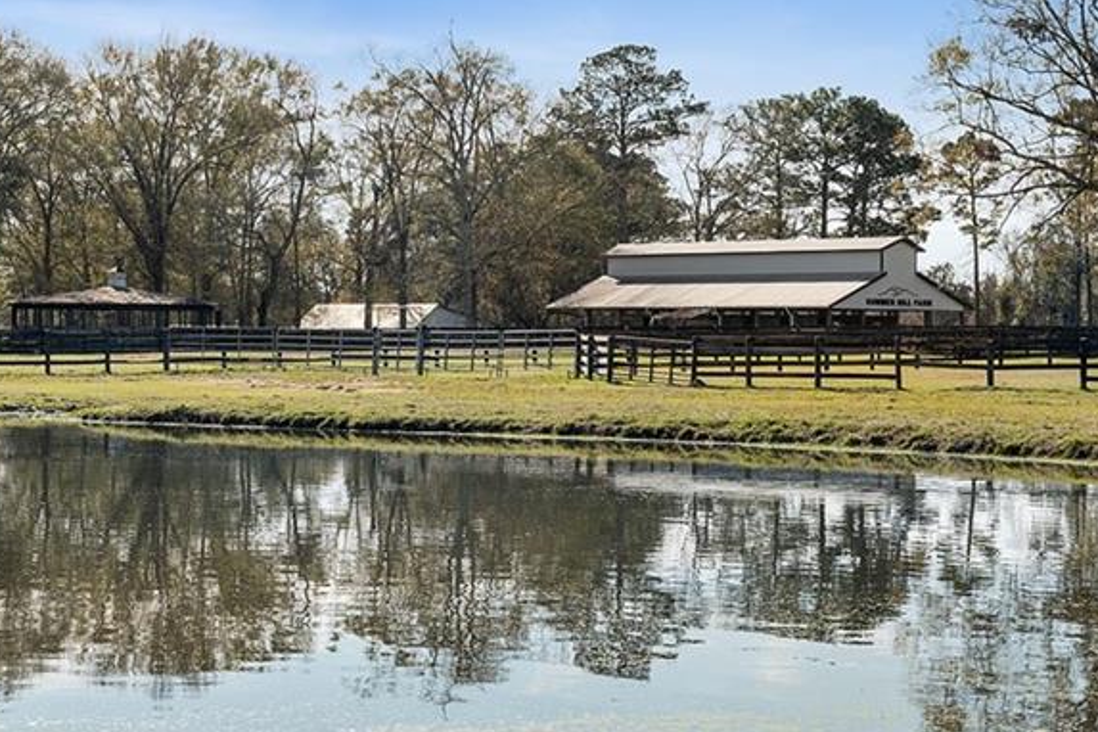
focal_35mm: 100
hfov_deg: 20.3
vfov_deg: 13.7
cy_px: 314
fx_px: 3050
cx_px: 341
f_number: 10
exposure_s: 1/320
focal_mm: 56
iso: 400
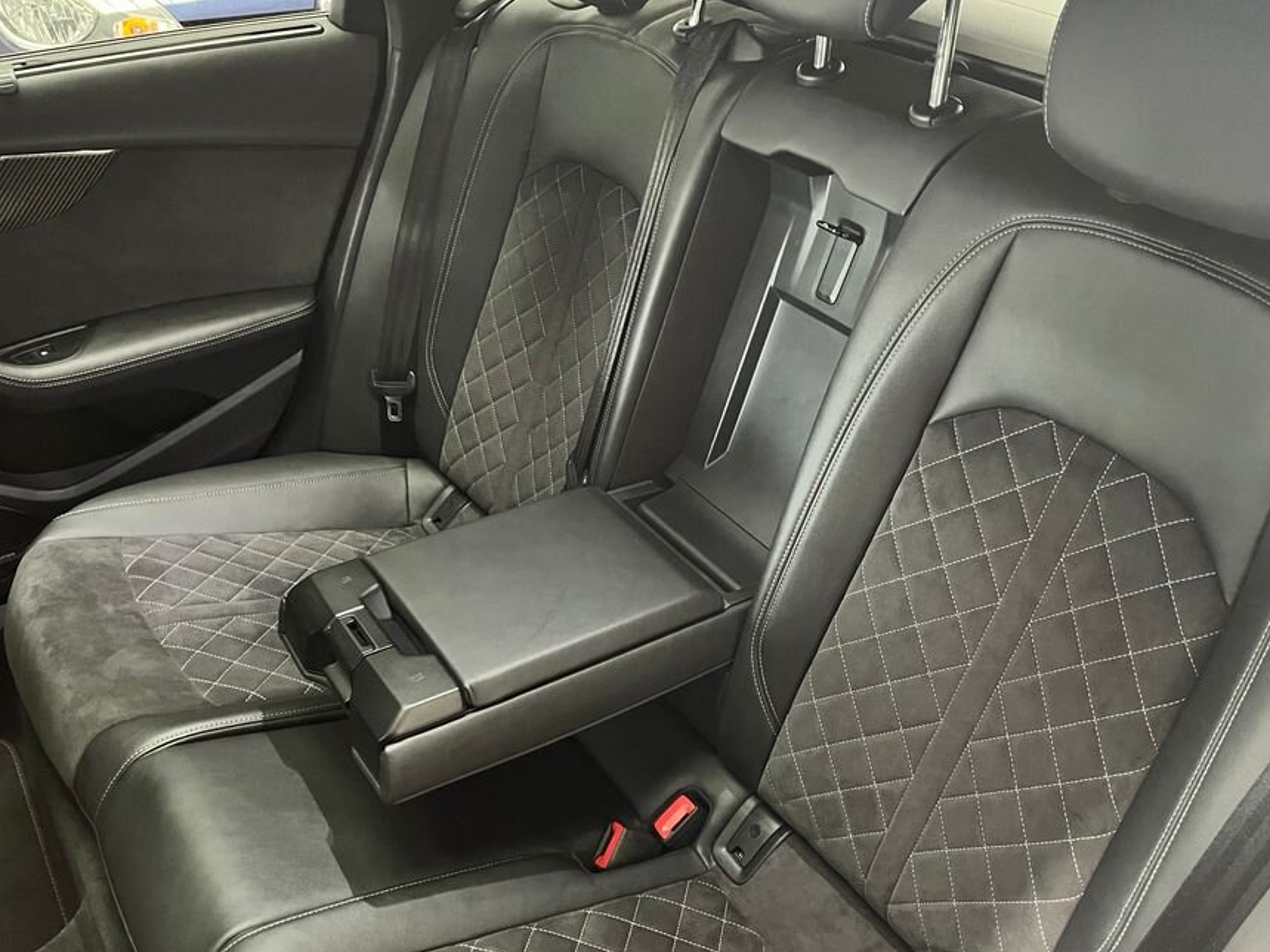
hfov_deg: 58.1
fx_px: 1137
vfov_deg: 45.3
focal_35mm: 31
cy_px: 543
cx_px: 735
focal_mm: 5.1
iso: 640
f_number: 1.6
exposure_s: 1/30
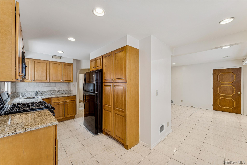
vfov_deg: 81.2
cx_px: 124
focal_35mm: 14
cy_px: 82
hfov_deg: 104.3
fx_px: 96
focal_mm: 14
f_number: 11
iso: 100
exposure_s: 1/2
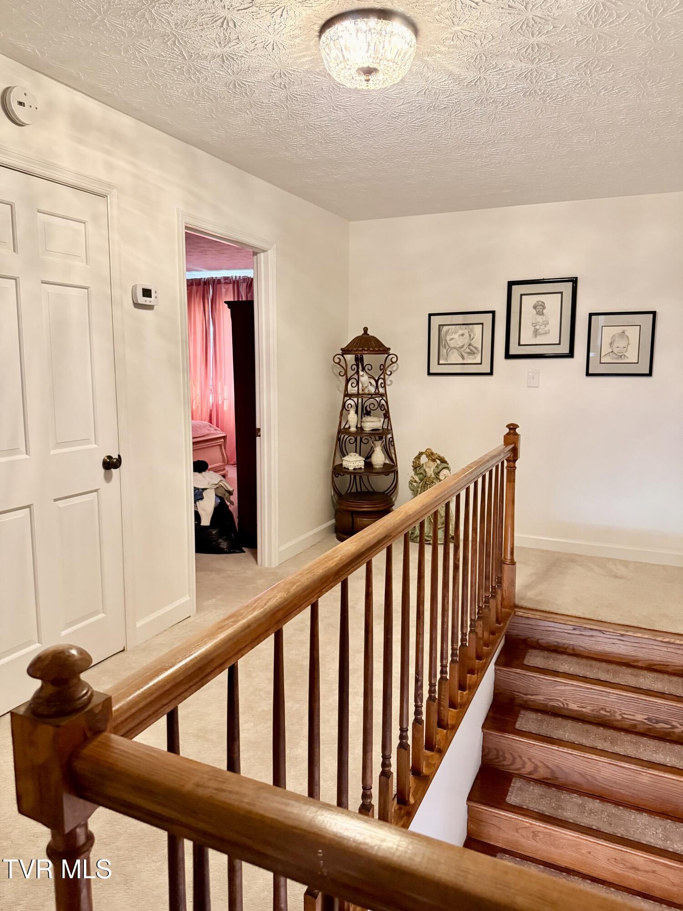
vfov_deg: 71.6
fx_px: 631
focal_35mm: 24
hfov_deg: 56.8
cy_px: 456
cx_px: 342
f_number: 1.78
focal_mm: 6.76
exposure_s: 1/60
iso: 640
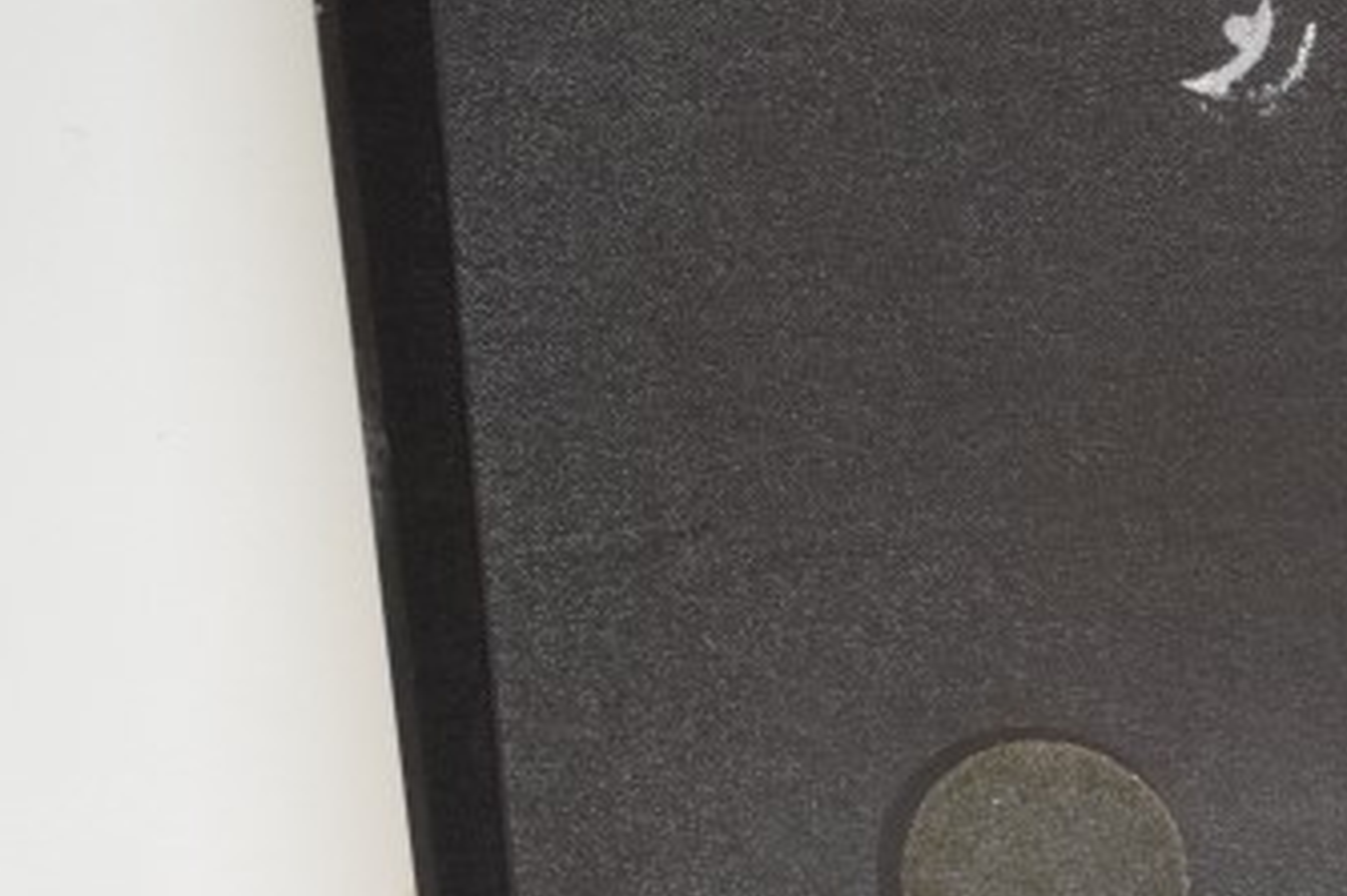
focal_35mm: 121
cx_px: 1468
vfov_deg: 10.7
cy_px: 1531
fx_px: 4525
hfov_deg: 16.4
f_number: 4
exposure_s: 1/125
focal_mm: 18
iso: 2000
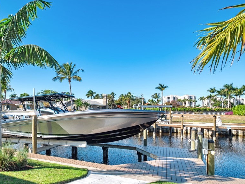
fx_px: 170
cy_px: 113
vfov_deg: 56.2
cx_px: 83
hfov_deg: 69.7
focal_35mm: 24
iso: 200
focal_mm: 9
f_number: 7.1
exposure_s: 1/125
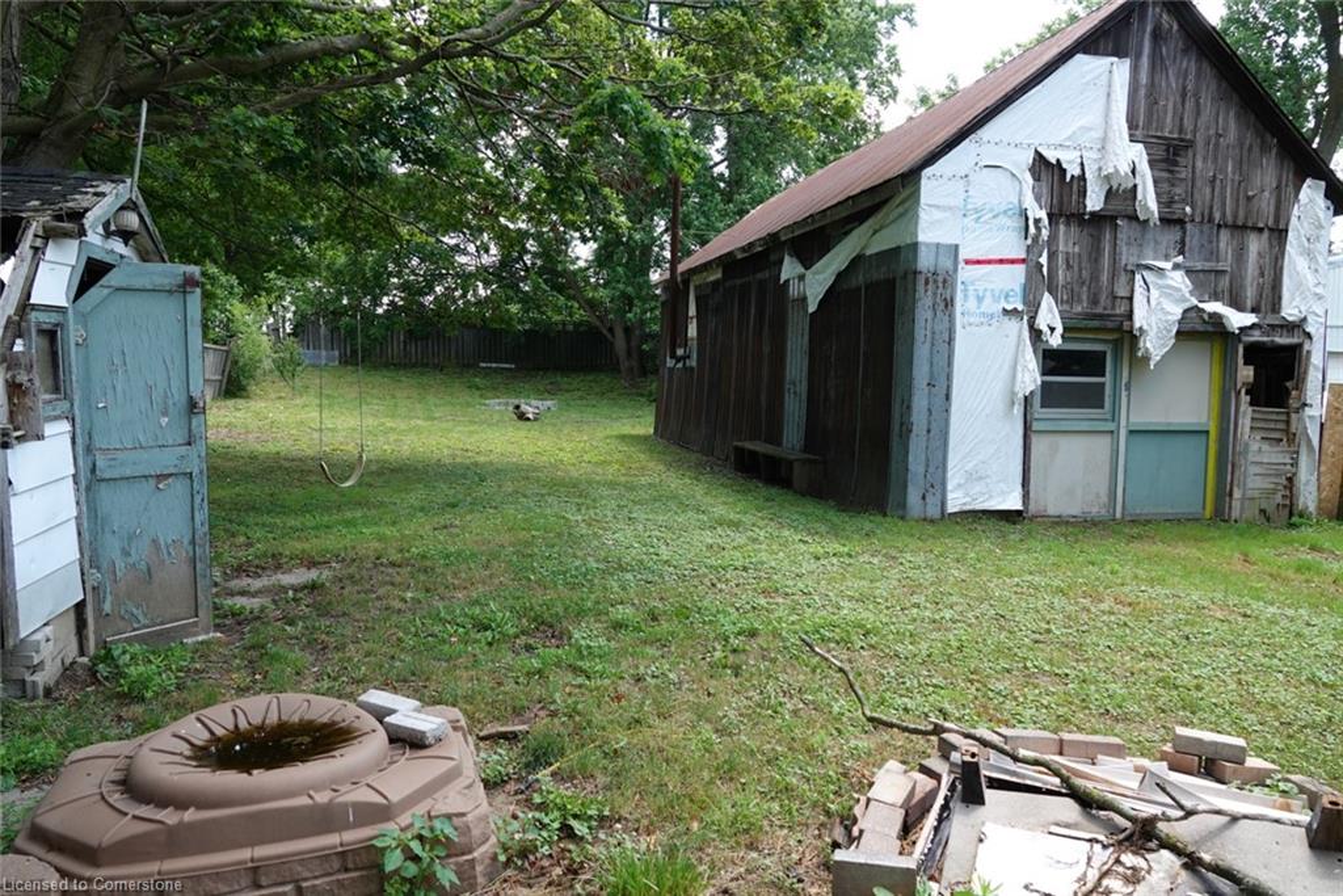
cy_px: 448
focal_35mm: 24
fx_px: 895
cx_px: 672
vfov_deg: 53.1
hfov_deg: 73.7
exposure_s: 1/200
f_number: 2.8
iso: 100
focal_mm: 8.8
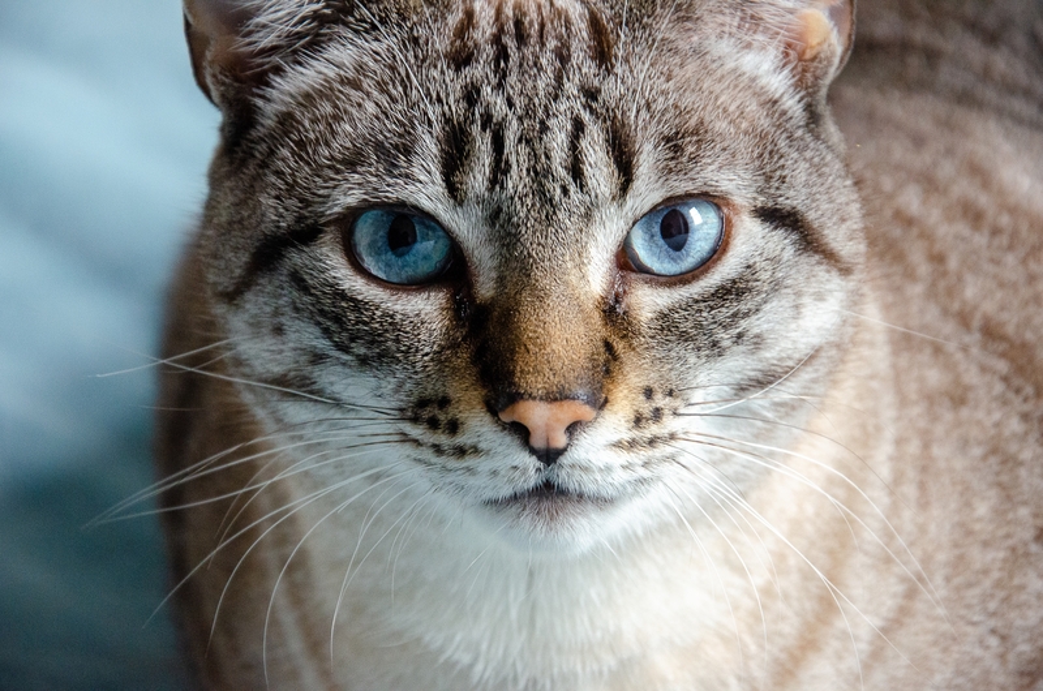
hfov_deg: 13.1
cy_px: 346
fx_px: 4554
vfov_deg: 8.7
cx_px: 522
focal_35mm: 158
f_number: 7.1
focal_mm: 105
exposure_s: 1/100
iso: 1600
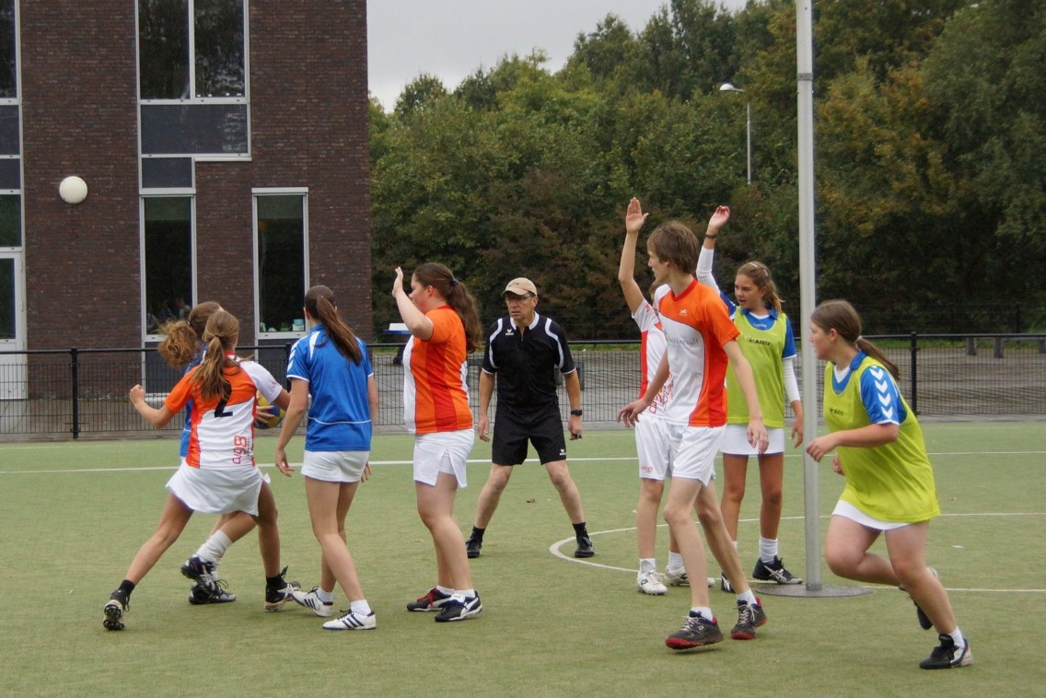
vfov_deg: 19.9
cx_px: 527
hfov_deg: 29.4
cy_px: 350
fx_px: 1991
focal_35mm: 69
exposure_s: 1/640
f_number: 4.5
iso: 1000
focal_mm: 45
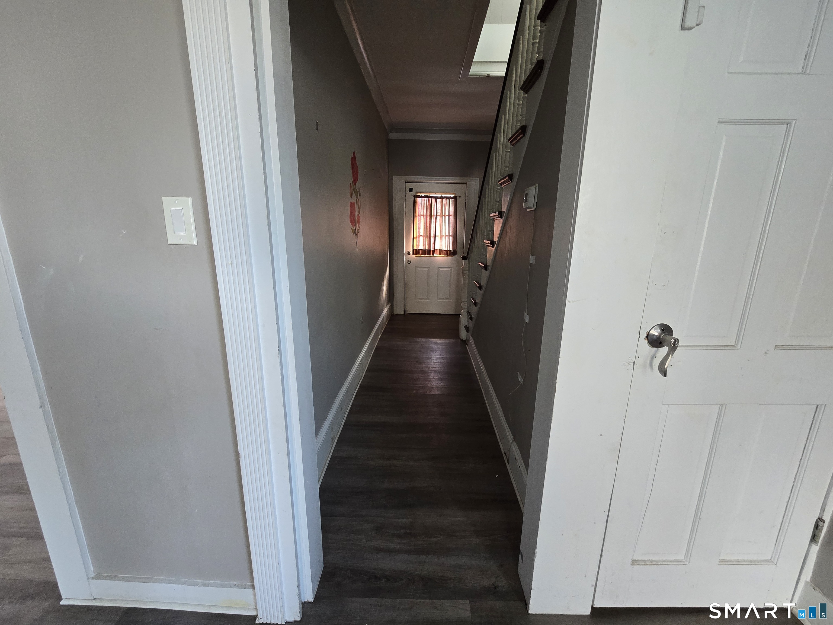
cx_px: 416
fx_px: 313
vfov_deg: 89.9
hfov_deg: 106.2
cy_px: 312
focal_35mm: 13
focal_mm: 2.2
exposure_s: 1/60
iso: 500
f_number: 2.2
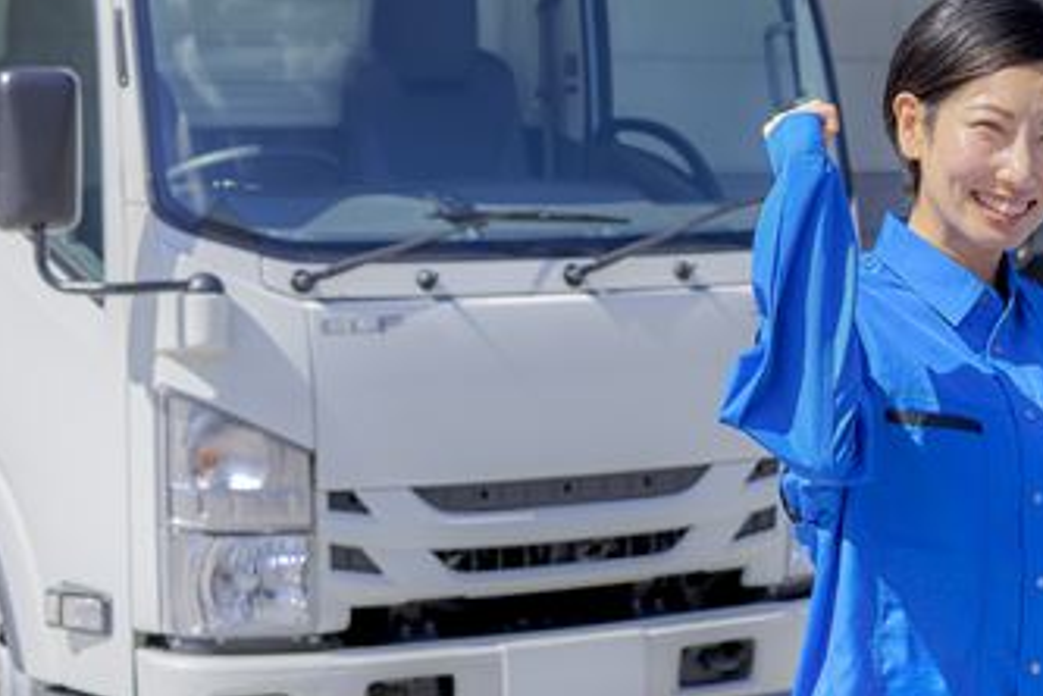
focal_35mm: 119
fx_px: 3447
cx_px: 1015
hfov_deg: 16.9
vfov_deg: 11.5
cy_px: 248
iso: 100
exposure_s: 1/400
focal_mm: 55
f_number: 5.6
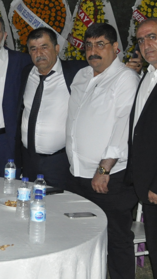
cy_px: 112
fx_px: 563
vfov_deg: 27.8
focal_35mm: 76
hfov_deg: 14.9
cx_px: -72
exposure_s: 1/60
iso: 1600
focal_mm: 18
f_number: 5
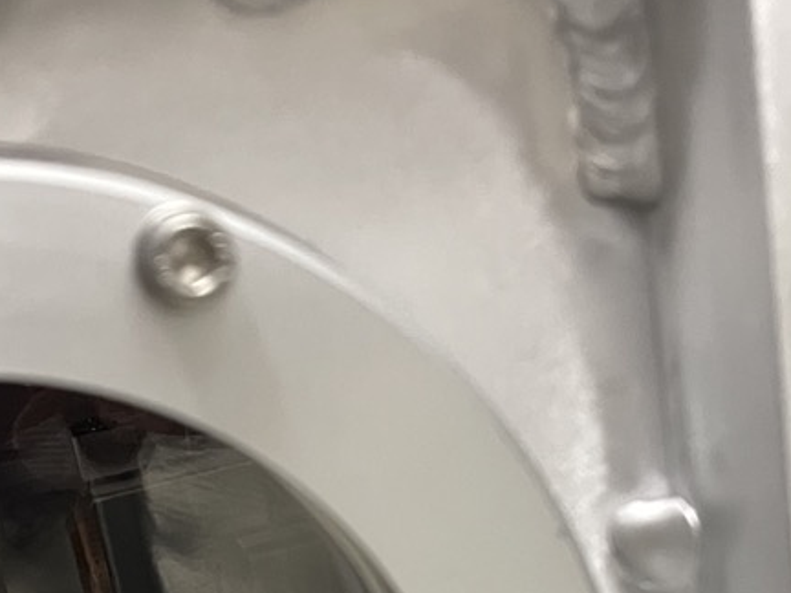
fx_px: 1691
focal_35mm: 74
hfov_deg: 26.1
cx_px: 242
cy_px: 811
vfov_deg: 18.3
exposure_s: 1/30
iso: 1000
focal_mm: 5.1
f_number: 1.6
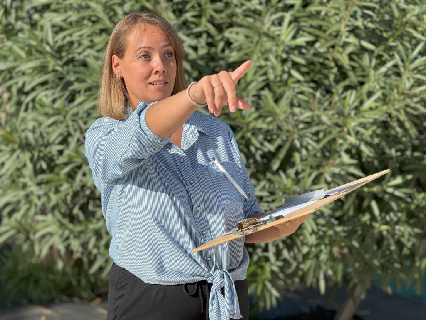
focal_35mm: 77
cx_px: 213
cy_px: 160
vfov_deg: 19.1
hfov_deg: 25.3
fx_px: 948
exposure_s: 1/576
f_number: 2.8
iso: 25
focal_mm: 9
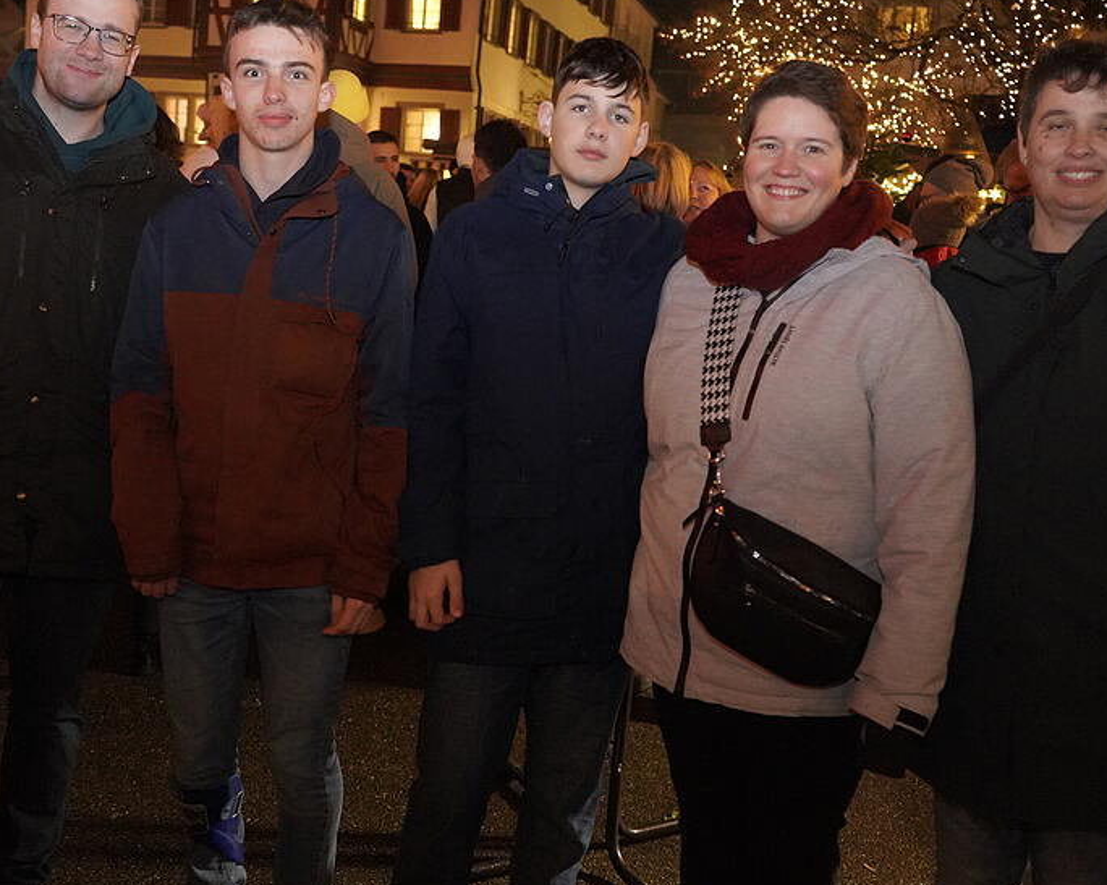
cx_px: 486
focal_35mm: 36
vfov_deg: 41.1
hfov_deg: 50.2
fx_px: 1179
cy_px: 391
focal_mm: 28
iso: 12800
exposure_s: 1/60
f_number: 3.5
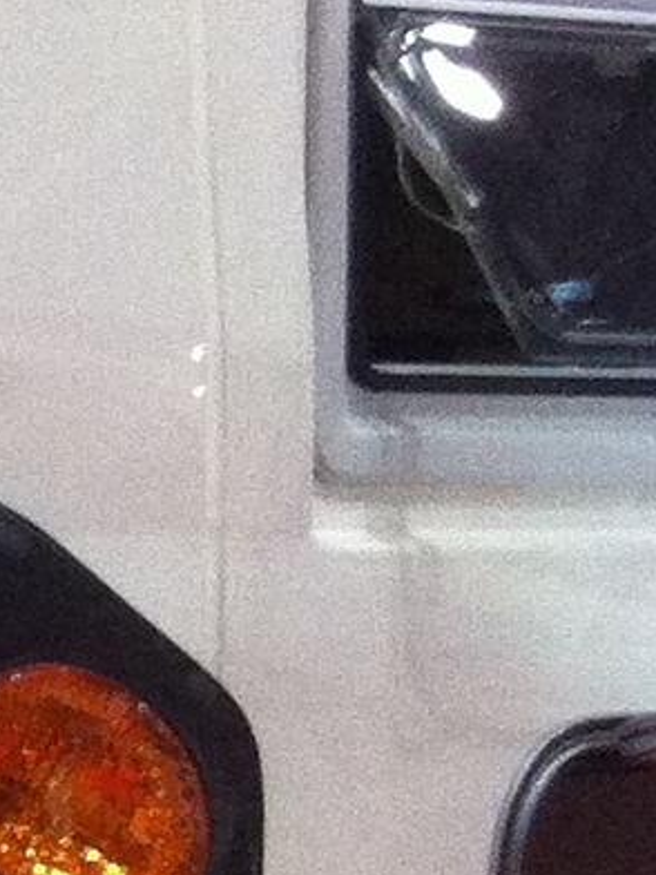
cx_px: -2231
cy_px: 621
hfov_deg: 5.4
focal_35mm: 231
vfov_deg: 8.6
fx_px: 5837
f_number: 2.8
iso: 200
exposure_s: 1/15
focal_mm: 3.85
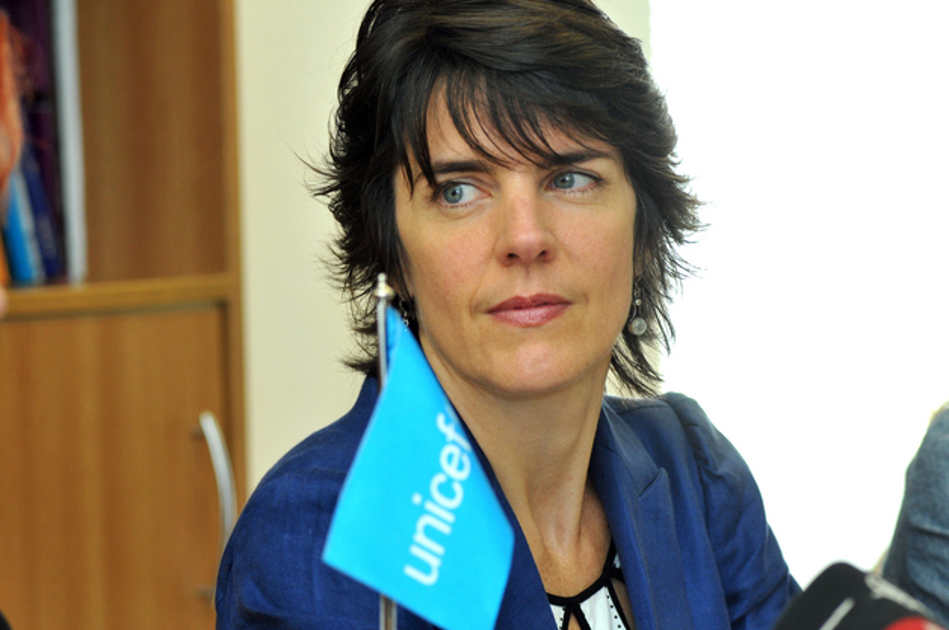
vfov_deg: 7.1
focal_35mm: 194
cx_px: 476
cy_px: 282
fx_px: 5107
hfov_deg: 10.6
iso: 500
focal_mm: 116
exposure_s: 1/125
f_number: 5
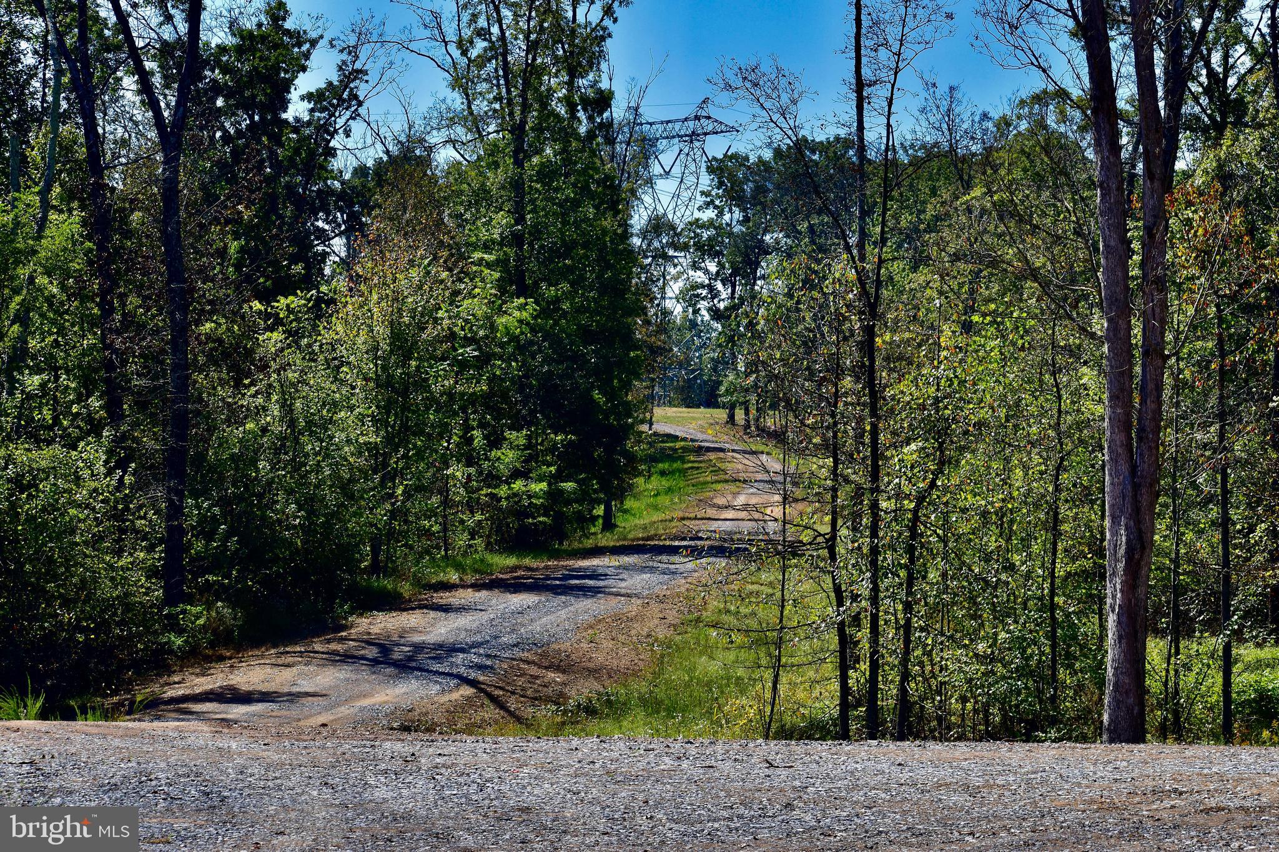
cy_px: 426
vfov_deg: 12.7
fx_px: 3836
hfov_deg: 18.9
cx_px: 640
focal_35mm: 108
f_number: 11
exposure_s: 1/500
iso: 360
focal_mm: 72
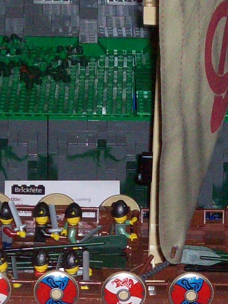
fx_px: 2221
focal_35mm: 253
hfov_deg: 5.9
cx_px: 146
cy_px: 306
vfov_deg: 7.8
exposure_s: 1/102
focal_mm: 12.8
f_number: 4.2
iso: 200
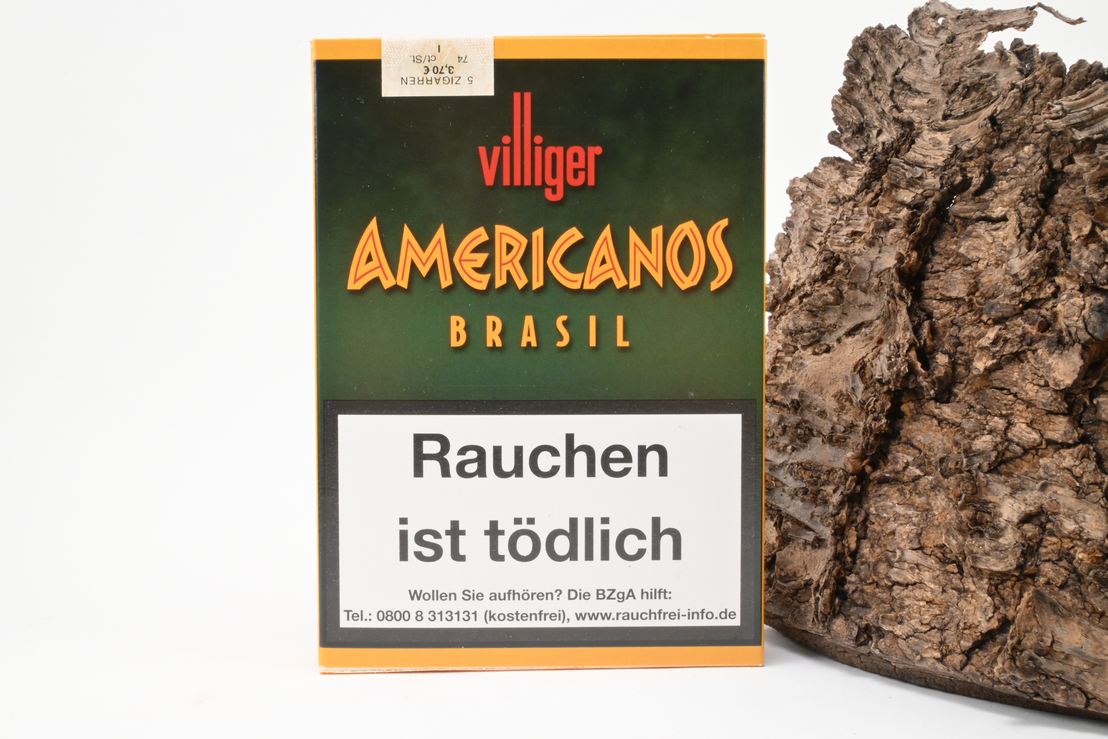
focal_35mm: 38
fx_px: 1154
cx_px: 554
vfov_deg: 35.5
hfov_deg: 51.3
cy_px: 370
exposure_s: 1/15
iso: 640
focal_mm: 25
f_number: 22
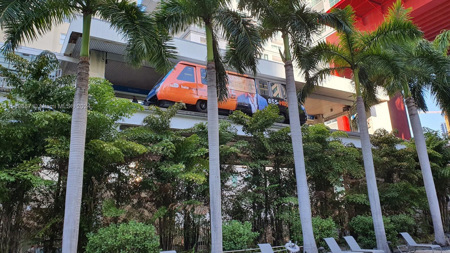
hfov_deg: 66.1
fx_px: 346
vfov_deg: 40.1
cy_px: 107
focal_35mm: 29
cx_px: 229
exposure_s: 1/258
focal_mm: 4.3
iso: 50
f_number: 2.4
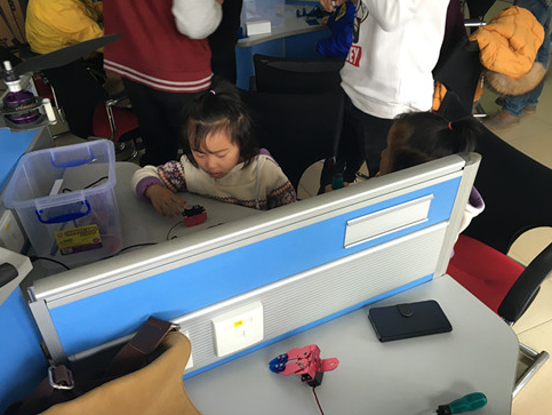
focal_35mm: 30
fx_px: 479
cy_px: 202
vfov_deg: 46.8
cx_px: 280
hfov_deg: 59.9
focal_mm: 4.15
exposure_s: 1/33
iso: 64
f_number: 2.2
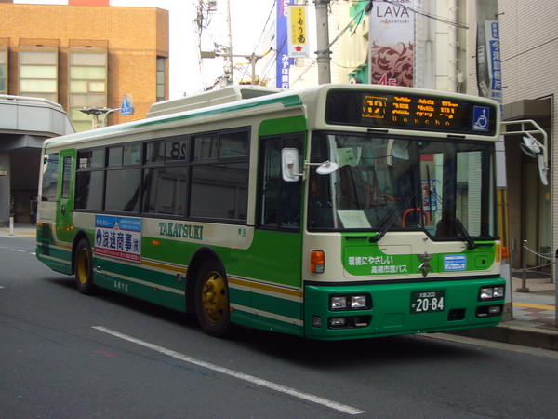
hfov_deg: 35.5
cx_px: 279
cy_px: 210
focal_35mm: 54
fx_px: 870
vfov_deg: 27.0
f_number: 3.8
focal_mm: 8.8
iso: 80
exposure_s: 1/160
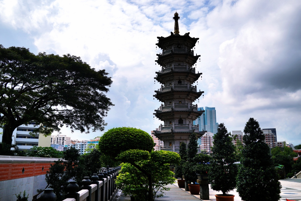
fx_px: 293
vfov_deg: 37.9
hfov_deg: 54.4
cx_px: 150
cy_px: 100
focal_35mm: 35
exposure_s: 1/3200
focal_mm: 35
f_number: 4
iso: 100
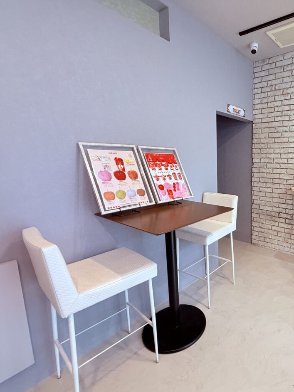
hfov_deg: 61.7
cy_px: 197
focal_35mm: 19
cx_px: 244
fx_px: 215
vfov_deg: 84.7
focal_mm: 2.22
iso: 250
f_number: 2.2
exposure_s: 1/120
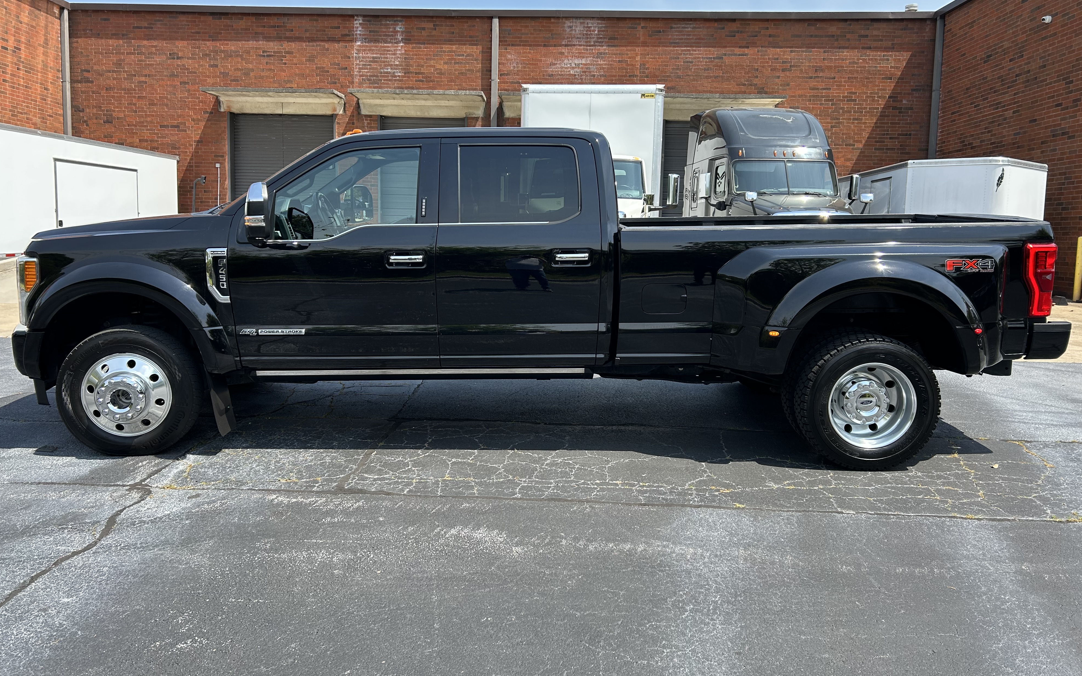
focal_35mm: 28
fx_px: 826
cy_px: 306
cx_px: 538
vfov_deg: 44.5
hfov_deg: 66.5
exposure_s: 1/1698
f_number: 1.5
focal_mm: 5.7
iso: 50
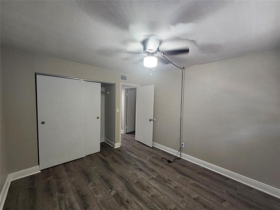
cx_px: 140
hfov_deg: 106.2
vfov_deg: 89.9
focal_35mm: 13
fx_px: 105
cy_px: 105
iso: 320
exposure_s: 1/60
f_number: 2.2
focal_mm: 1.74
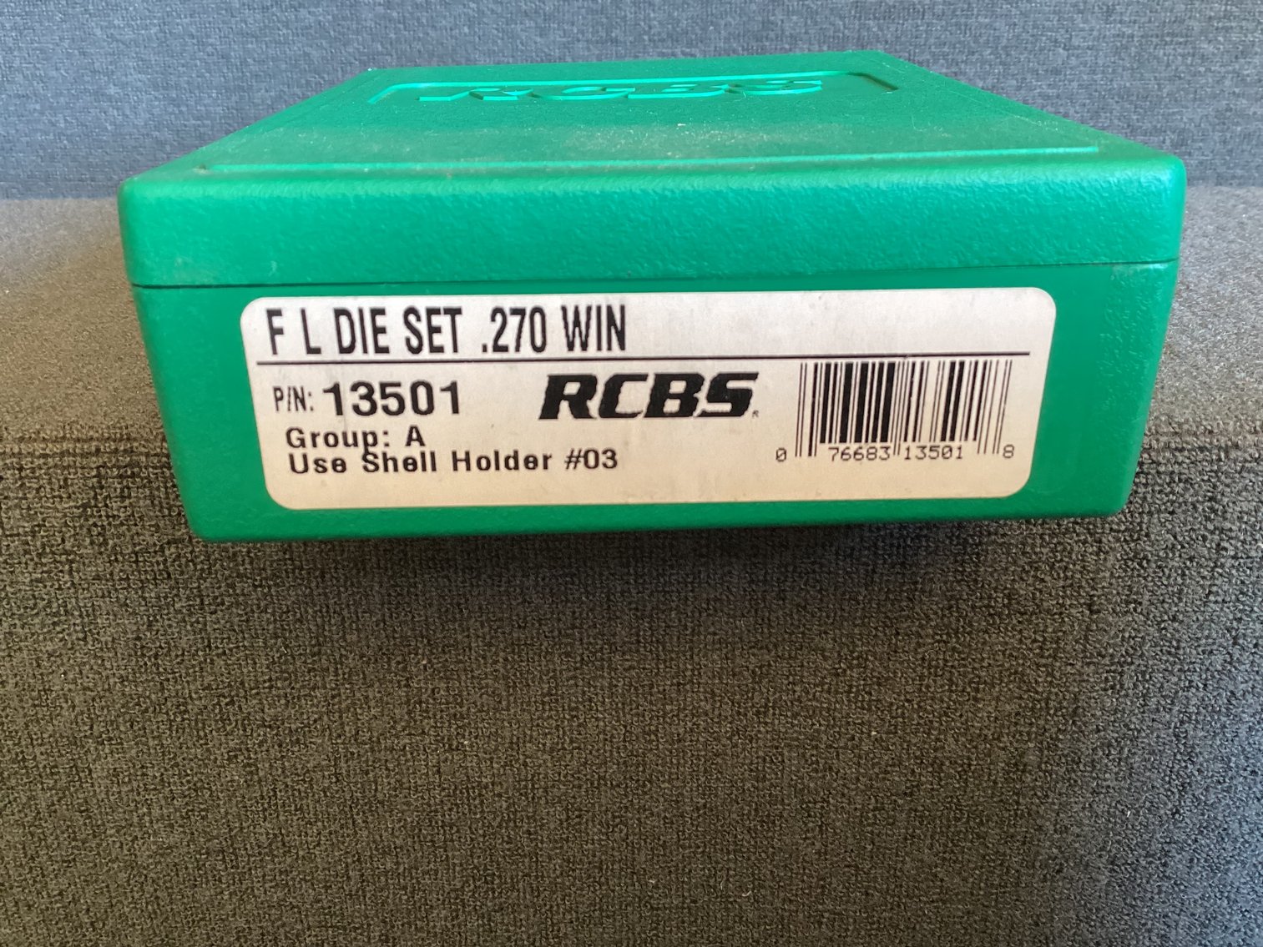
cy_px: 474
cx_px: 632
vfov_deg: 45.4
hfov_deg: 58.3
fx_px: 1131
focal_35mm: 31
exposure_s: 1/50
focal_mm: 3.3
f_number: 2.4
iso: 250
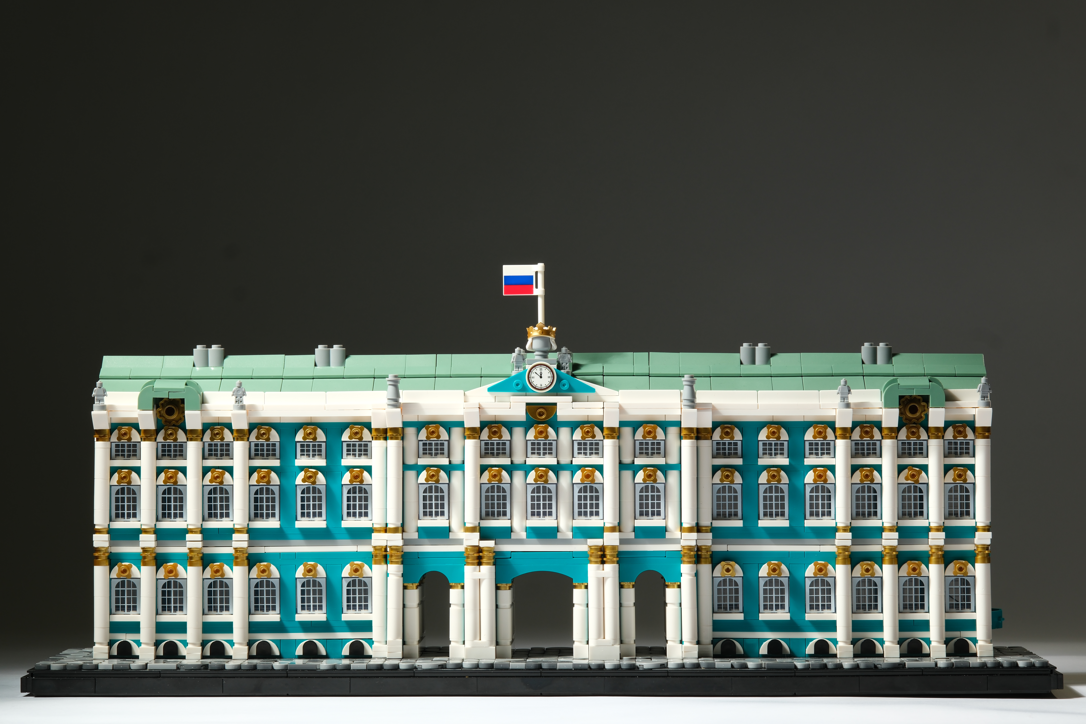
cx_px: 543
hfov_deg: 18.1
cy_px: 362
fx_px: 3409
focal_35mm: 113
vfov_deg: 12.1
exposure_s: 1/200
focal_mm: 75
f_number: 9
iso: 160
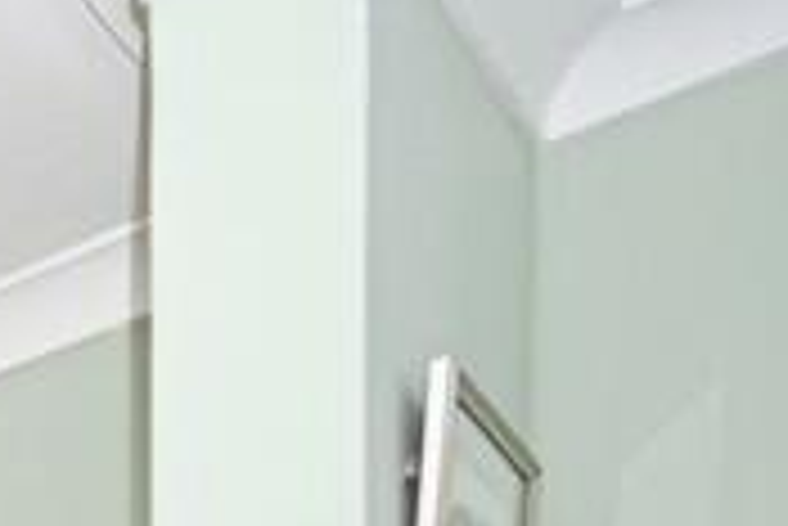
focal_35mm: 82
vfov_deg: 11.9
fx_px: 1796
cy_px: 1423
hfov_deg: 12.5
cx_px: -1432
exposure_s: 1/80
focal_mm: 14
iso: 100
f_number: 4.5
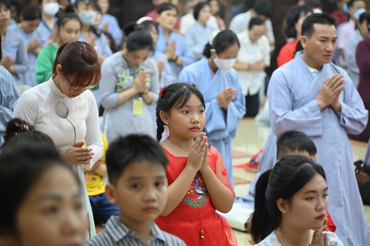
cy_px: 123
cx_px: 185
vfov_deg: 11.4
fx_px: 1232
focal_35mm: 120
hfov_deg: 17.1
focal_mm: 120
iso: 2000
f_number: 4
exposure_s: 1/40
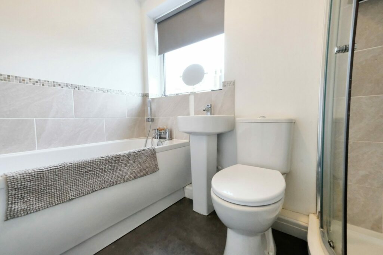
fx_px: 160
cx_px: 192
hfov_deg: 100.4
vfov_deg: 77.3
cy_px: 128
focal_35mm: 15
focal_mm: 10
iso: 4000
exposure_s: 1/150
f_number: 5.6
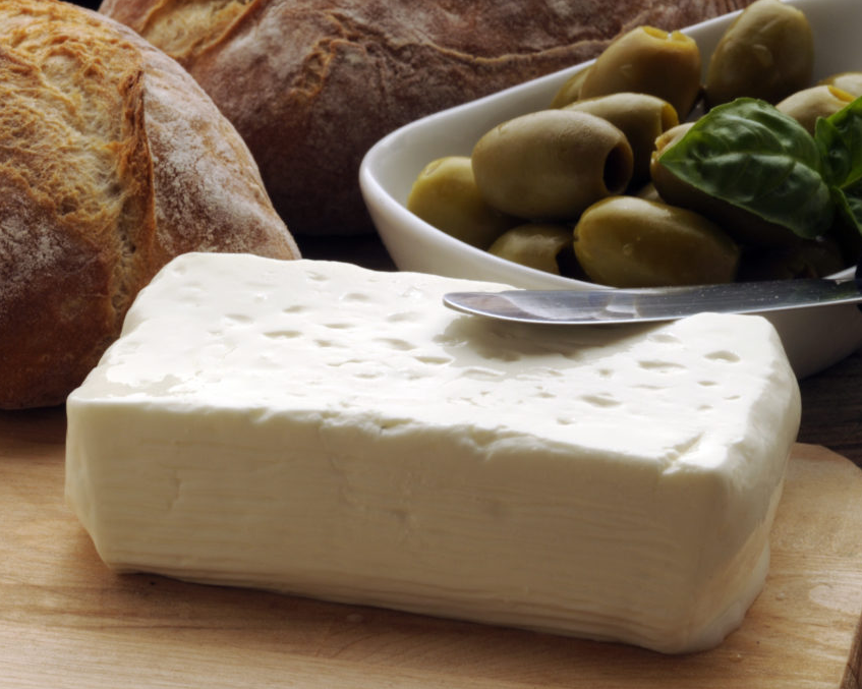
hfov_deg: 10.8
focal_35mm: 179
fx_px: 4554
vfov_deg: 8.7
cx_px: 461
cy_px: 344
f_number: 29
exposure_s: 1/160
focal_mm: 105
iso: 200
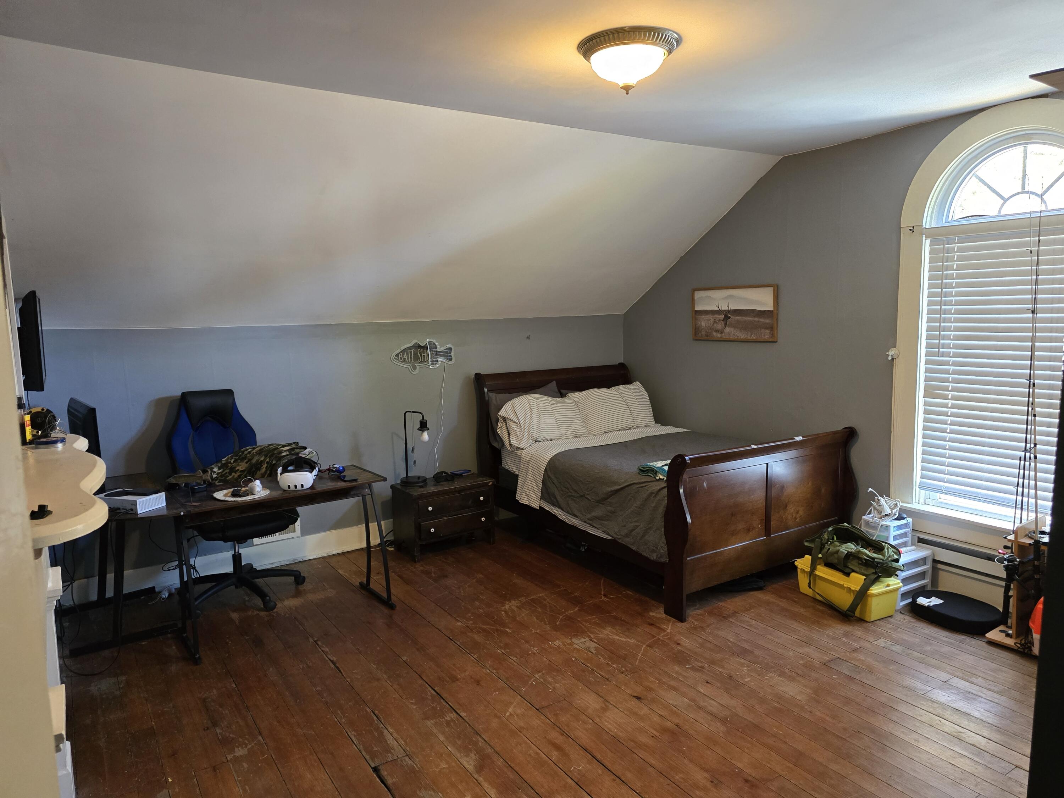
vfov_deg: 58.9
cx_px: 532
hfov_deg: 73.9
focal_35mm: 23
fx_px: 707
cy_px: 399
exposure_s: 1/60
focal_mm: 6.3
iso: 640
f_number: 1.7
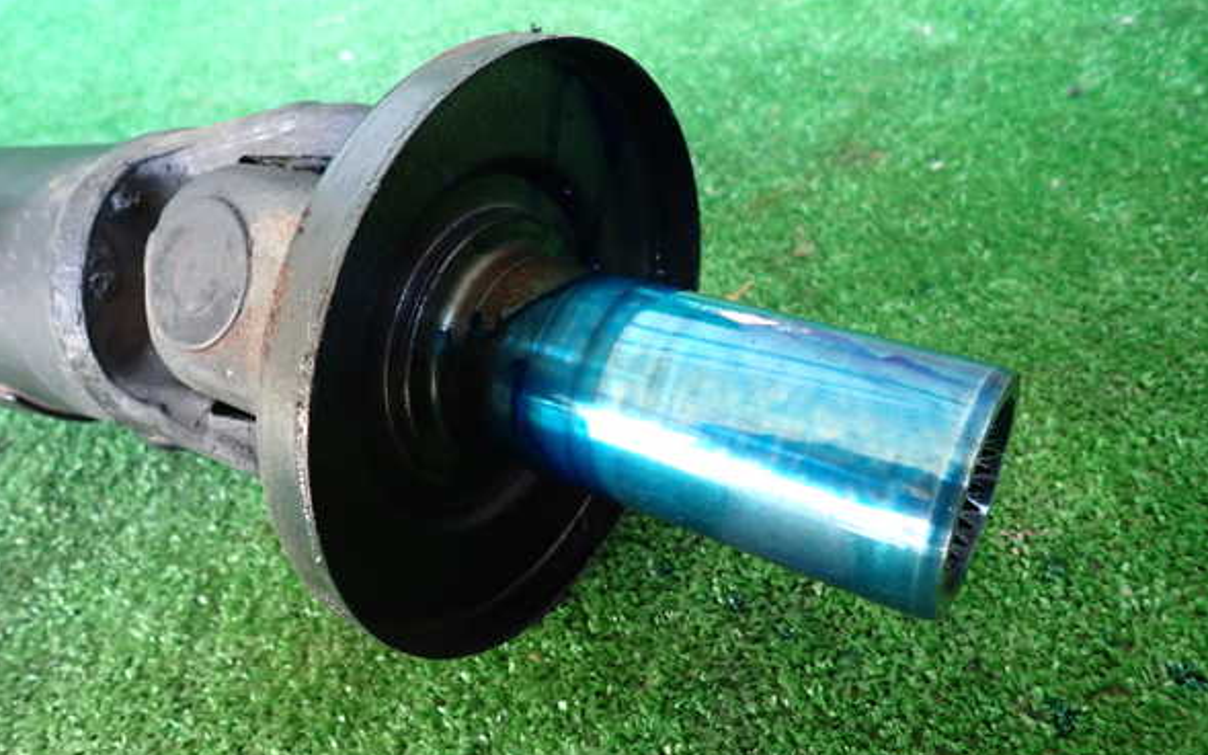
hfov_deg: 68.4
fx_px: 889
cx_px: 599
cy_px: 406
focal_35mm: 27
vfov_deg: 46.0
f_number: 2
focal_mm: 4.5
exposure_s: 1/60
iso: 500
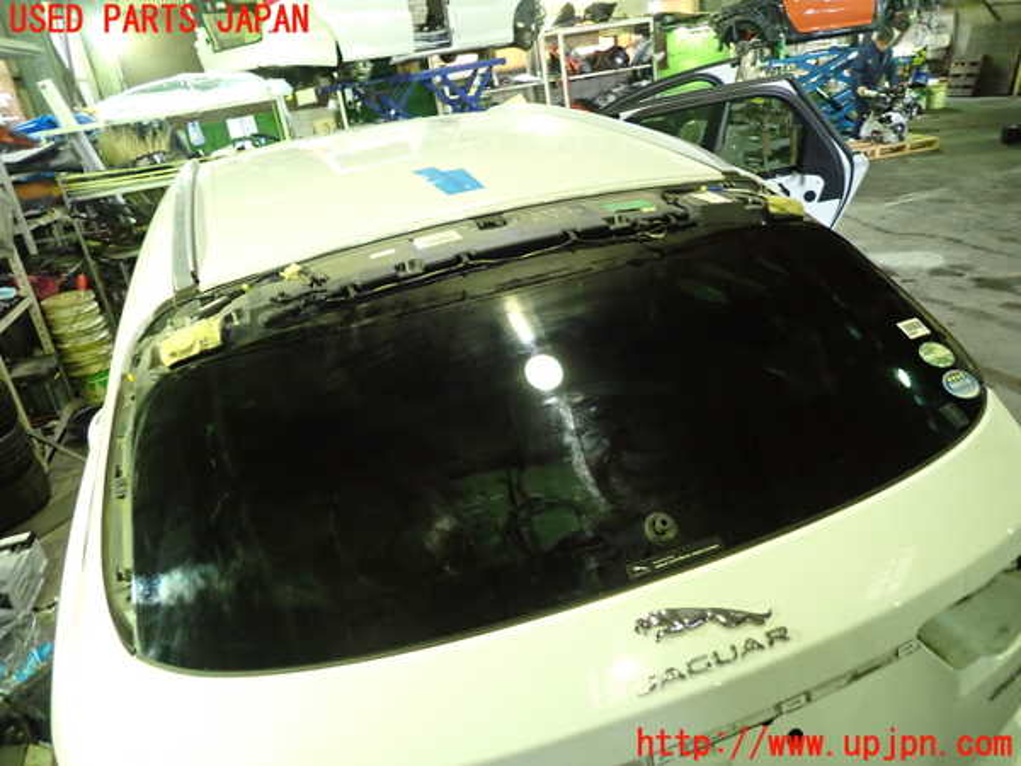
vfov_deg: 54.9
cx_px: 510
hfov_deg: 69.4
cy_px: 383
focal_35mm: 25
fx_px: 737
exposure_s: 1/30
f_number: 2
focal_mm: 4.5
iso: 640
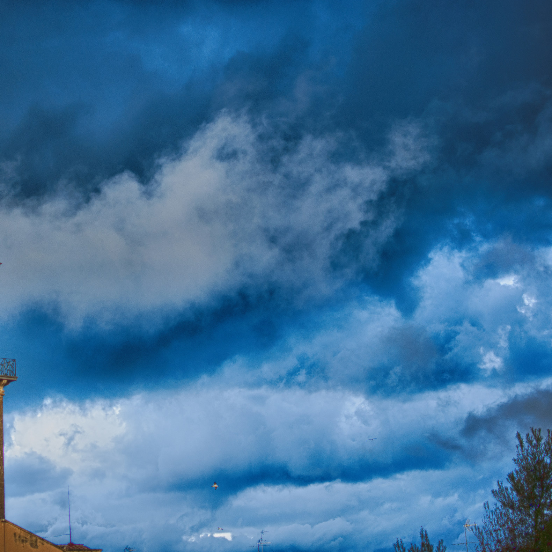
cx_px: 176
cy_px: 277
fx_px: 1220
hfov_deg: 25.3
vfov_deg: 25.5
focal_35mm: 68
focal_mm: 35
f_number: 1.8
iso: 200
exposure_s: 1/250
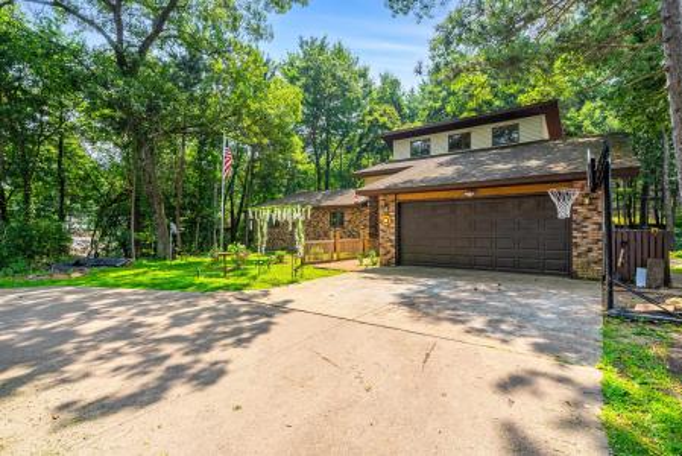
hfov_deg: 93.2
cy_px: 228
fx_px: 322
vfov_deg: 70.5
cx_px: 341
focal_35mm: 17
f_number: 11
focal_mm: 17
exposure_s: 1/320
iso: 640
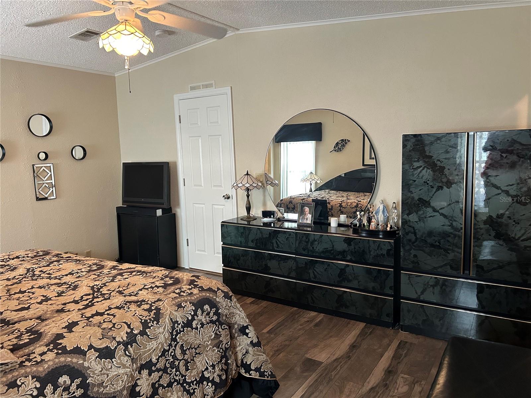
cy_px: 199
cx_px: 266
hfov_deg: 67.3
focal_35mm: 26
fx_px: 399
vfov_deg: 53.1
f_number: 1.5
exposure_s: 1/60
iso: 320
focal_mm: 5.7
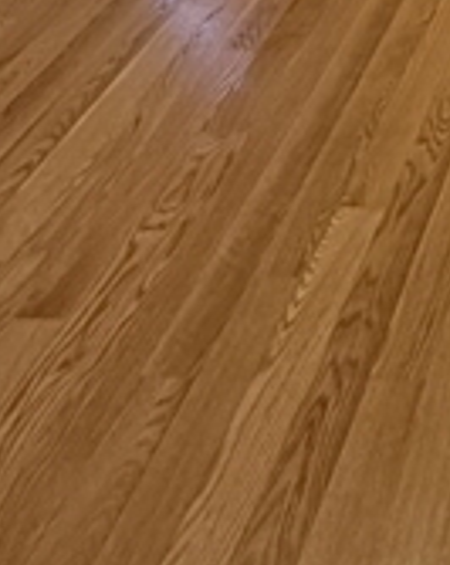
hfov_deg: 19.8
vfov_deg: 19.7
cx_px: 731
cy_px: -511
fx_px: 1052
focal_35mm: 63
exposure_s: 1/60
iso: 250
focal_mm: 2.22
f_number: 2.2
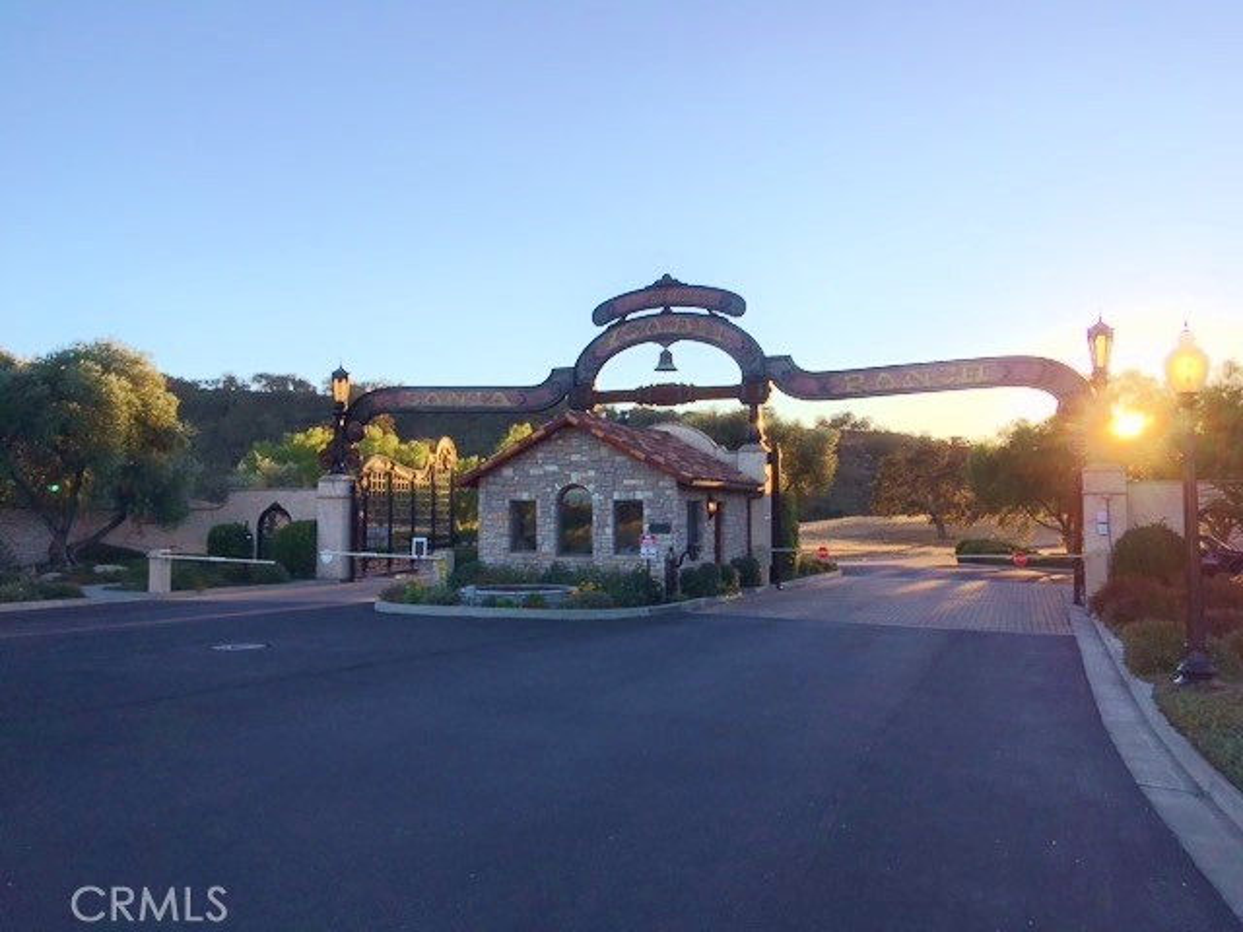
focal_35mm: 29
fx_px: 1041
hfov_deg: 61.7
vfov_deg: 48.2
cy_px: 466
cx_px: 622
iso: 25
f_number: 2.2
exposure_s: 1/785
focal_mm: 4.15
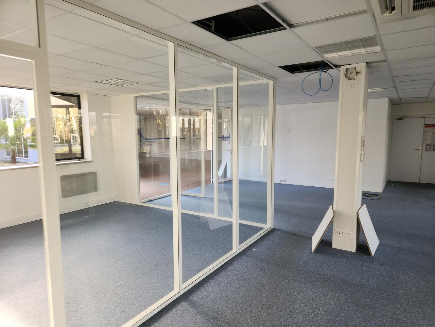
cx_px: 218
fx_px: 289
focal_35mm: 23
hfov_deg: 73.9
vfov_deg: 58.9
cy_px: 164
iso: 64
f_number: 1.8
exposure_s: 1/50
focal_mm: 5.4
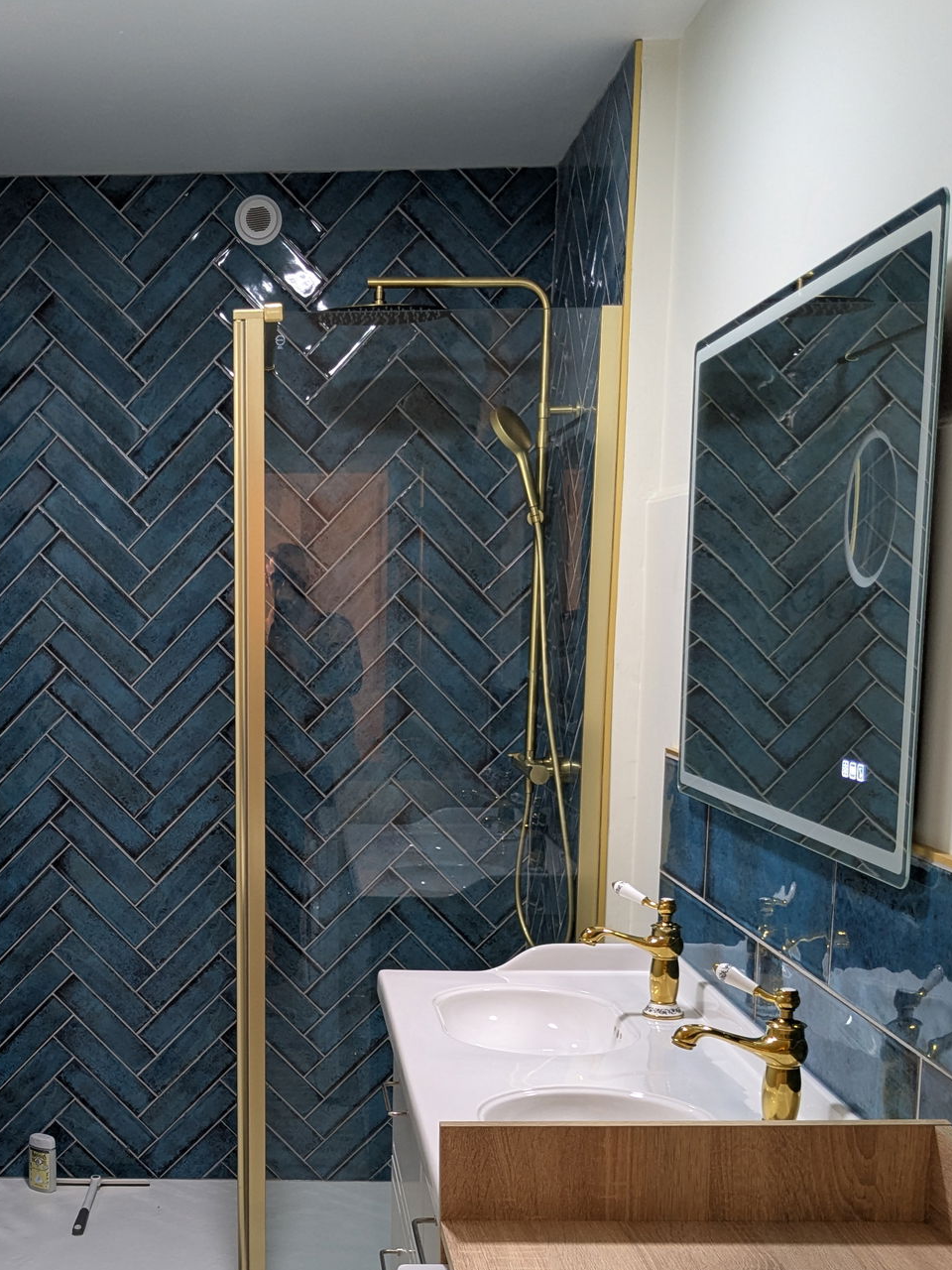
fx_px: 1650
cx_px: 178
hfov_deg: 31.3
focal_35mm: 45
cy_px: 898
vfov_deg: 41.2
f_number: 1.73
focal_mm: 4.38
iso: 50
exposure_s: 1/33.3
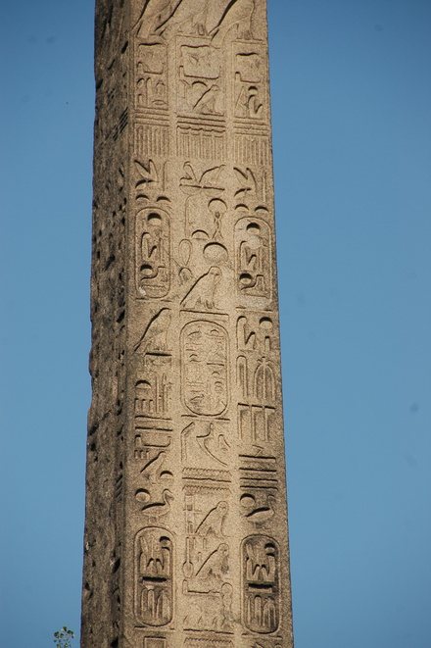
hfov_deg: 4.6
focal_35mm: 300
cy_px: 324
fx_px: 5393
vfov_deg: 6.9
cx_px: 216
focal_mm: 200
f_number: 7.1
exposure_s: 1/800
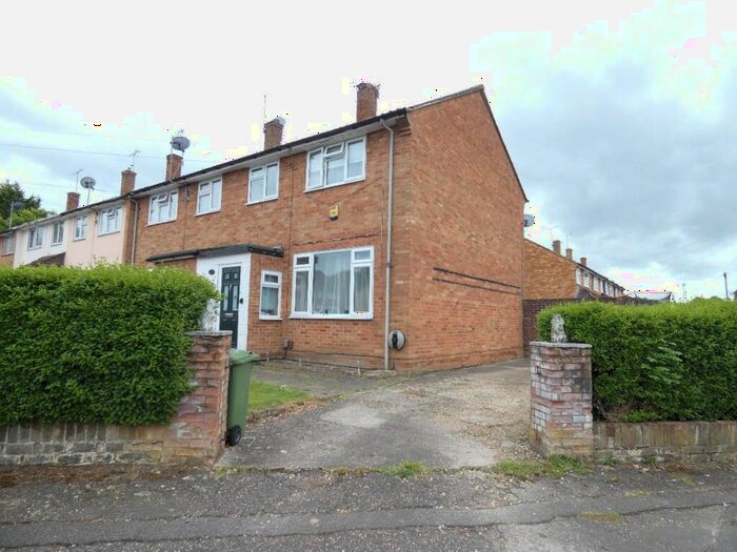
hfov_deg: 81.7
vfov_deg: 66.0
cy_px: 276
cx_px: 368
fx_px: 426
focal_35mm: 20
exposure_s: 1/400
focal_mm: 3.6
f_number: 2.8
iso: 80
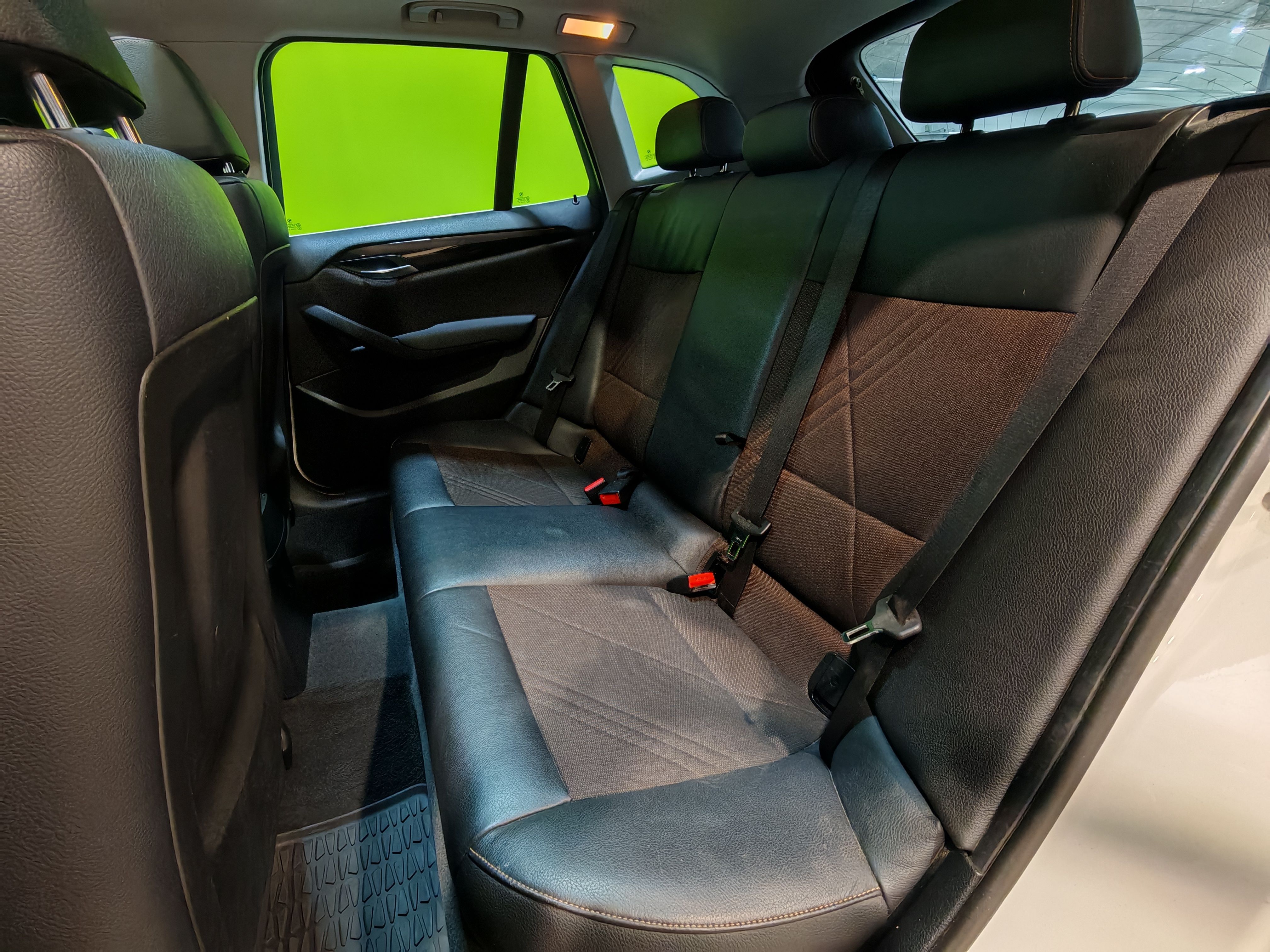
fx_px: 624
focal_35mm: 17
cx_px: 635
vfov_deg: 74.7
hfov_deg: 91.0
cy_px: 476
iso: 250
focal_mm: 1.82
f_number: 2
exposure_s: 1/33
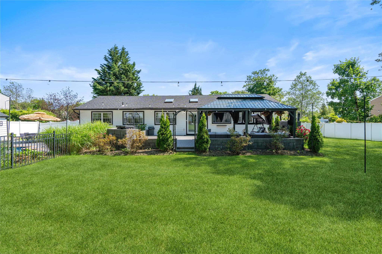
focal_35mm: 17
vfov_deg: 70.4
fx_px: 180
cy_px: 127
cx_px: 191
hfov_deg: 93.3
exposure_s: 1/200
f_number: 6.3
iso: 160
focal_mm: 17
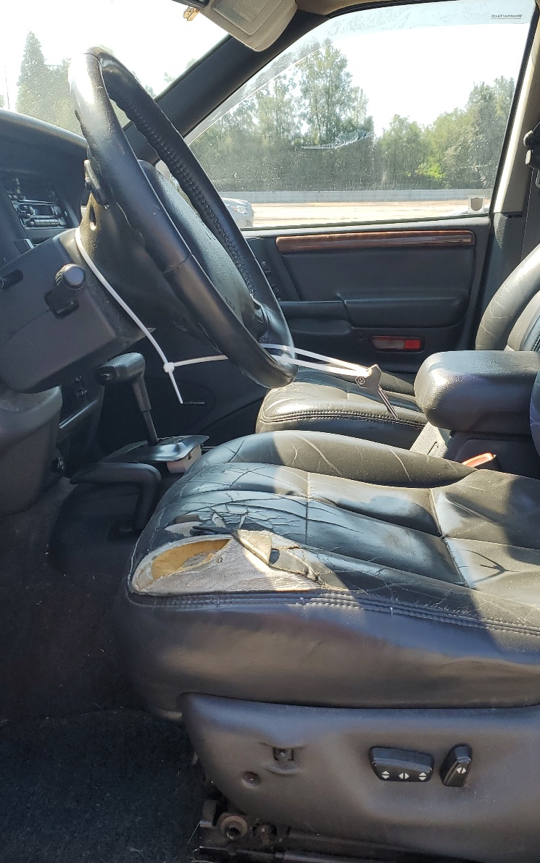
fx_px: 871
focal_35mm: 37
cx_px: 324
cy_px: 430
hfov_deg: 34.3
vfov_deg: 52.7
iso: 50
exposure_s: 1/526
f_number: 1.5
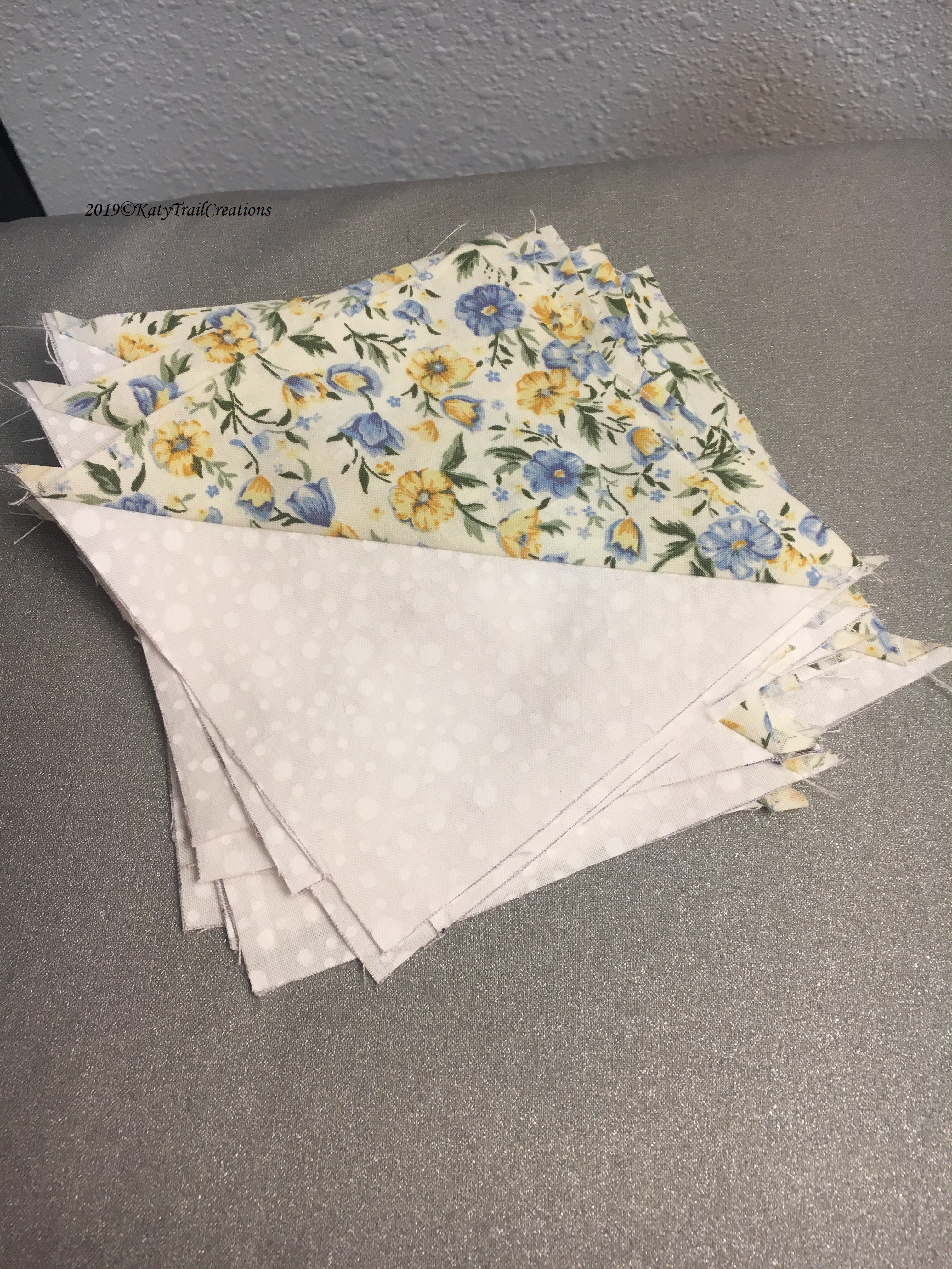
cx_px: 476
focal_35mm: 29
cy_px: 634
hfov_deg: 48.2
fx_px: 1063
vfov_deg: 61.7
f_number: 2.2
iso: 50
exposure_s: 1/30
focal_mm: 4.15
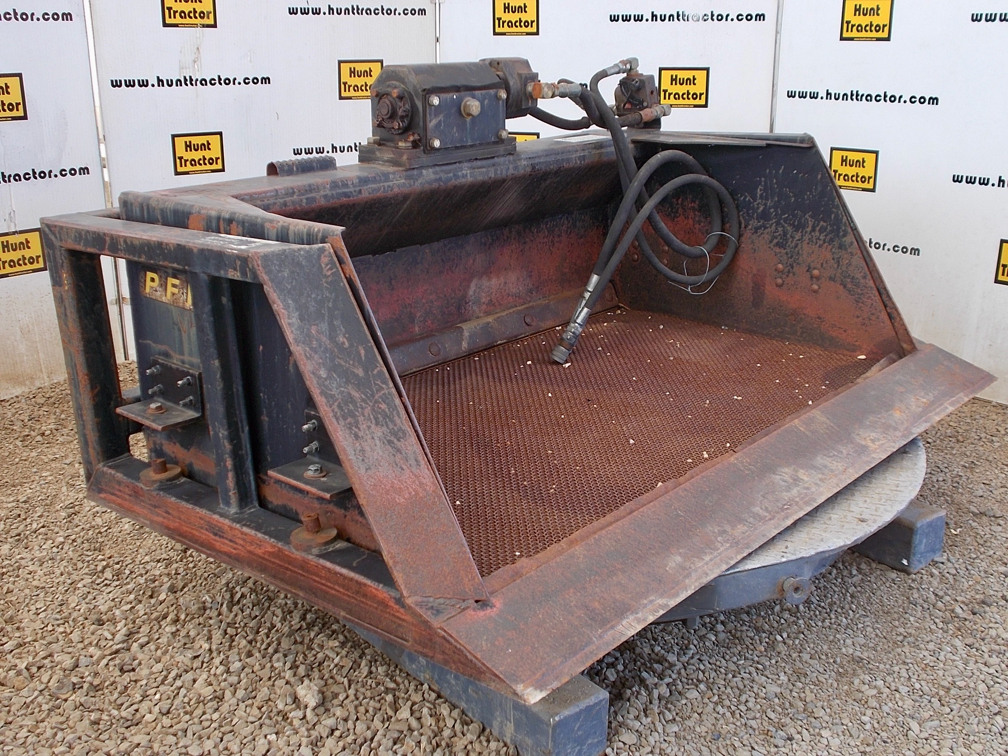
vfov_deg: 36.8
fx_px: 1136
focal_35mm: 39
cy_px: 378
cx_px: 504
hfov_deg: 47.9
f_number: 3.9
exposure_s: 1/50
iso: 80
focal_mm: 6.9
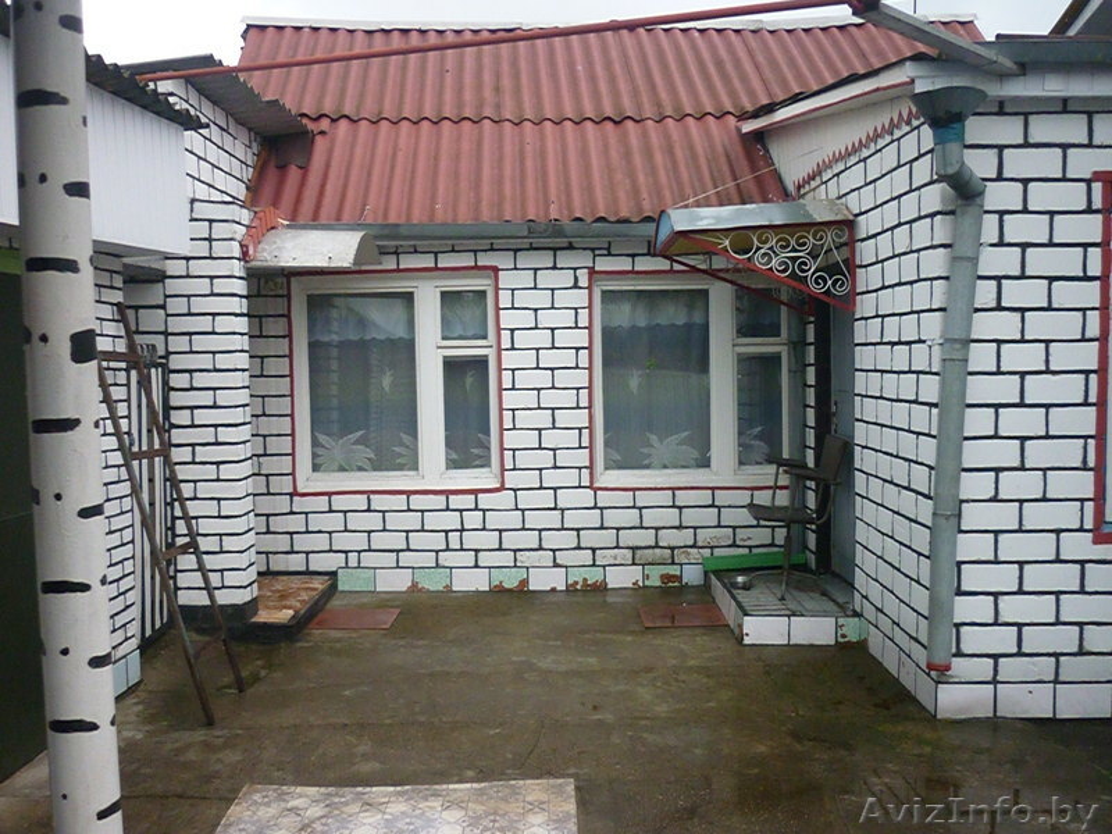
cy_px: 417
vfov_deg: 42.9
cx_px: 556
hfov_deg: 55.4
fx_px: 1060
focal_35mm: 33
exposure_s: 1/125
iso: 500
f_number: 8
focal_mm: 5.5
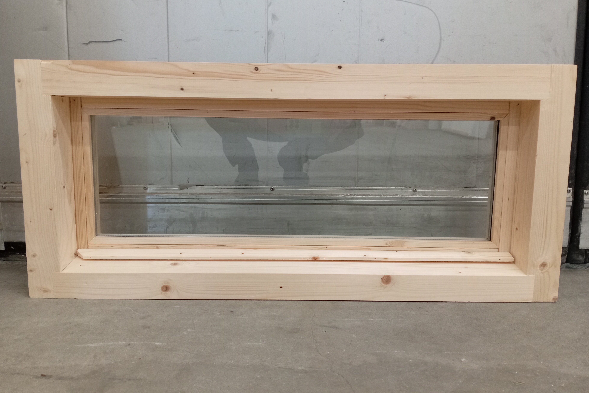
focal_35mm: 29
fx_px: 474
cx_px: 293
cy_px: 187
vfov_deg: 44.9
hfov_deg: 63.7
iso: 737
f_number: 1.8
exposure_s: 1/20
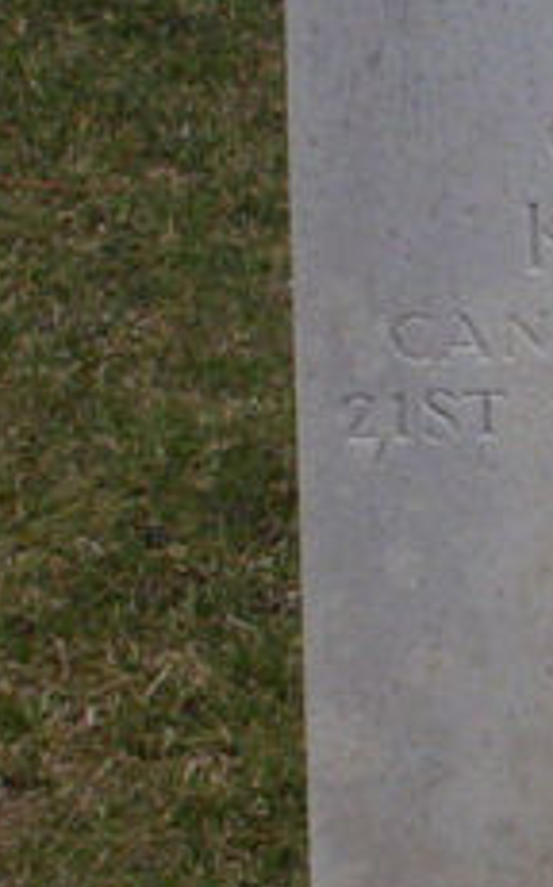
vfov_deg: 7.1
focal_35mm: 296
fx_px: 7151
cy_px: 436
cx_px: 826
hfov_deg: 4.4
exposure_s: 1/307
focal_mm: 10.76
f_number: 3.62
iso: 100
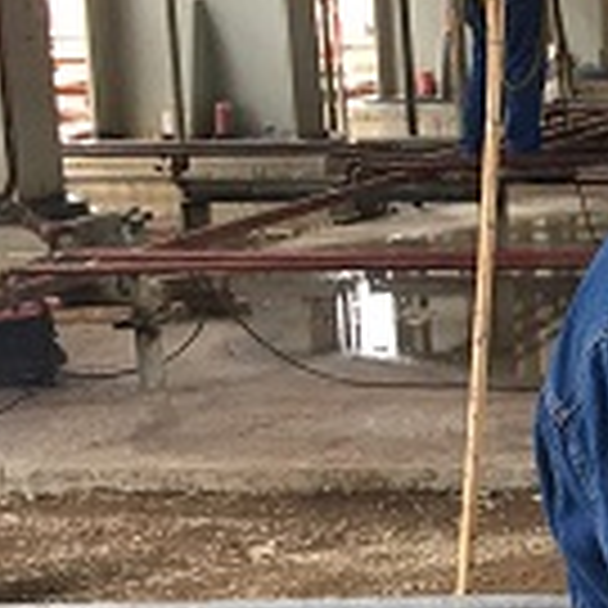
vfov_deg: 13.1
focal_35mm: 133
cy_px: 367
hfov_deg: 11.4
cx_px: 1351
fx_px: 2643
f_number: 2.2
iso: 64
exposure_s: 1/33
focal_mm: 4.15
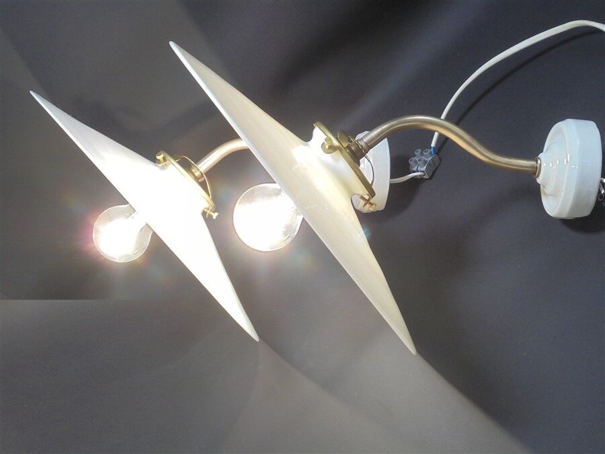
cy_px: 227
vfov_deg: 29.7
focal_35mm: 49
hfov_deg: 38.9
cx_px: 302
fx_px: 856
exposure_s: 1/30
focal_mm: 8.9
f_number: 4.8
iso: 100
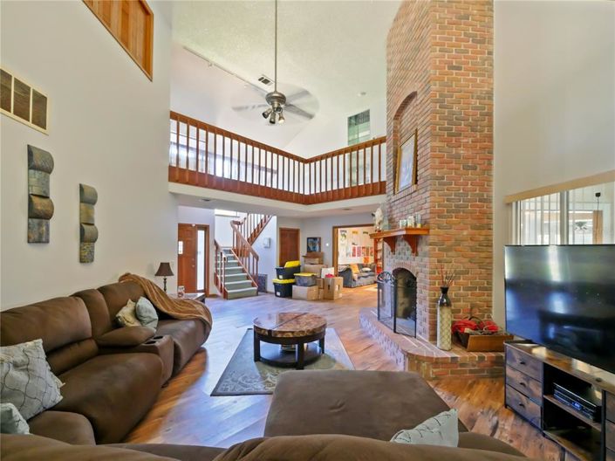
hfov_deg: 102.1
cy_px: 230
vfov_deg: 85.6
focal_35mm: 14
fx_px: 249
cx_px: 308
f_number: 4
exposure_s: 1/15
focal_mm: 7
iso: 3200
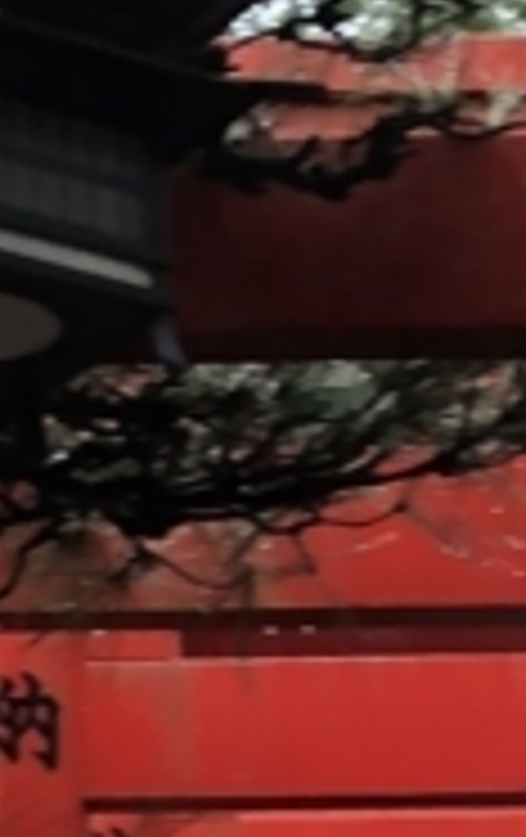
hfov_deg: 8.0
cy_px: 1724
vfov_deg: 11.4
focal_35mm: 163
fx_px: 3721
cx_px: 679
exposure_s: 1/120
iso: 50
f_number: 1.8
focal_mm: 4
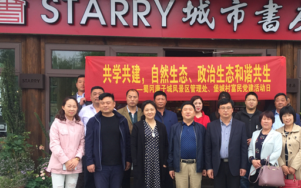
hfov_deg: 40.9
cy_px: 137
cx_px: 218
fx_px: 394
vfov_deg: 26.6
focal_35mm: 48
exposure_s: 1/215
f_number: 2.2
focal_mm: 4.15
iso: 32
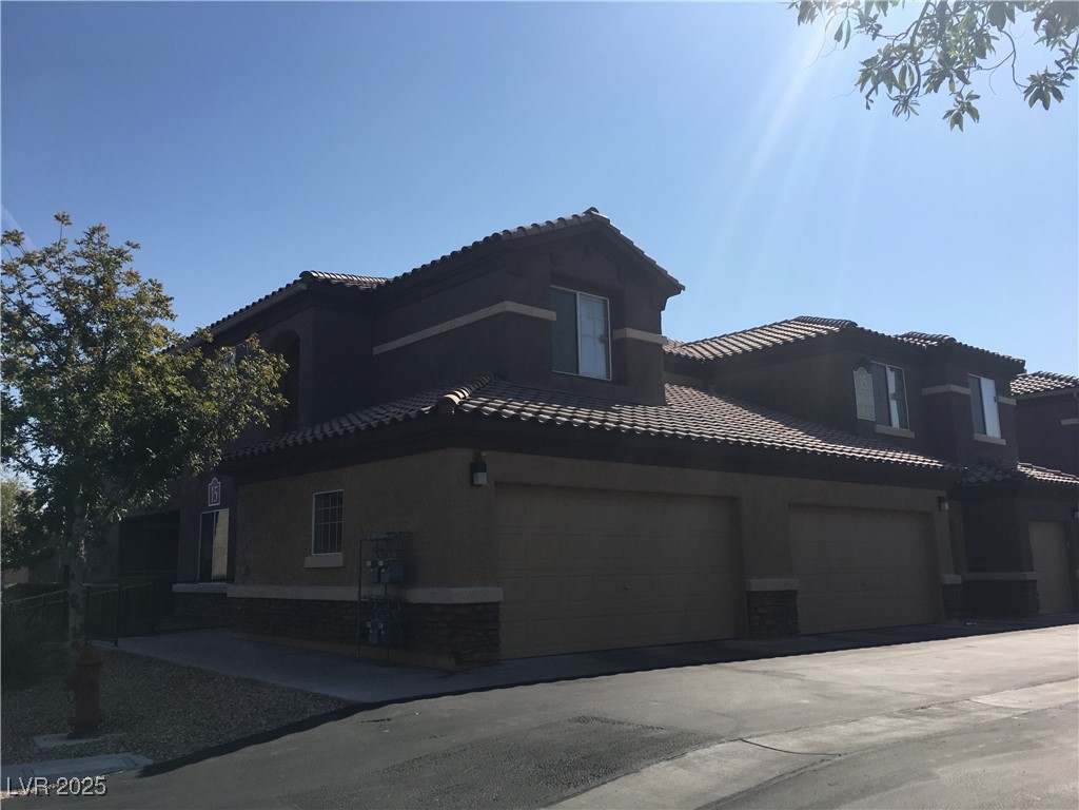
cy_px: 405
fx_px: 904
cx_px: 540
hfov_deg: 61.7
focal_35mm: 29
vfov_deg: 48.2
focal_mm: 4.15
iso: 25
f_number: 2.2
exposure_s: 1/2747
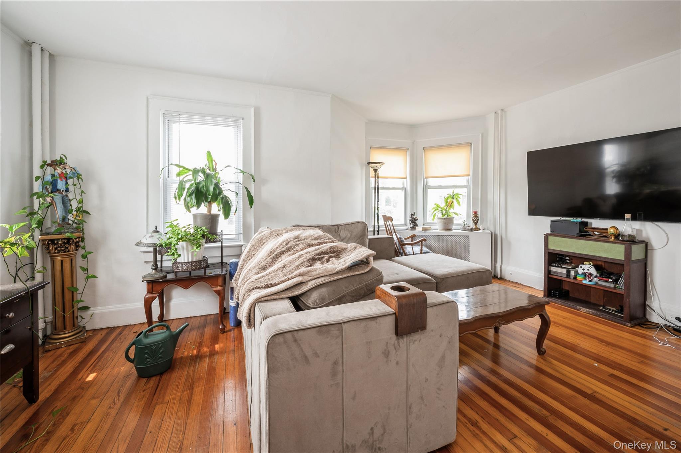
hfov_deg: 104.3
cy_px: 226
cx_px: 340
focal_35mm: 14
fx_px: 265
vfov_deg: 81.1
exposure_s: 1/4
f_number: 11
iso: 200
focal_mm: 14
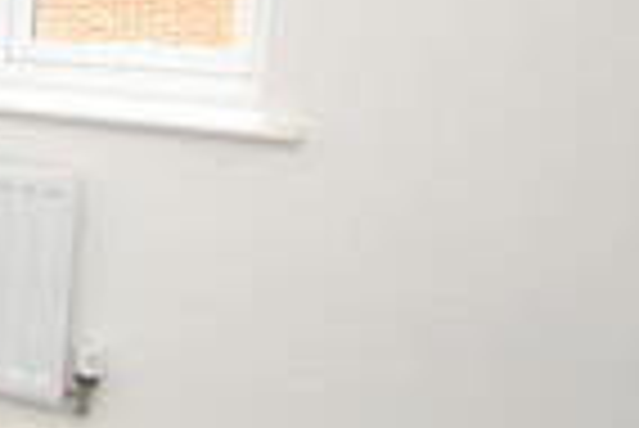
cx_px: -619
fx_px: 1226
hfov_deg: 19.0
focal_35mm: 69
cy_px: 119
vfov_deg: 19.7
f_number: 4
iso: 200
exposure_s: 1/60
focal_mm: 10
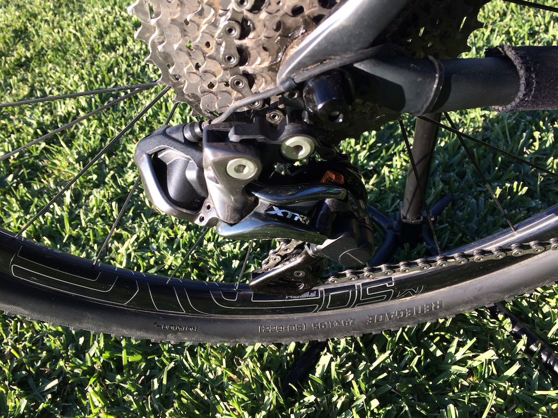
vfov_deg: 48.2
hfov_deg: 61.7
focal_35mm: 29
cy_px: 209
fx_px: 467
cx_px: 279
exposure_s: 1/402
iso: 32
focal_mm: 4.15
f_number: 2.2
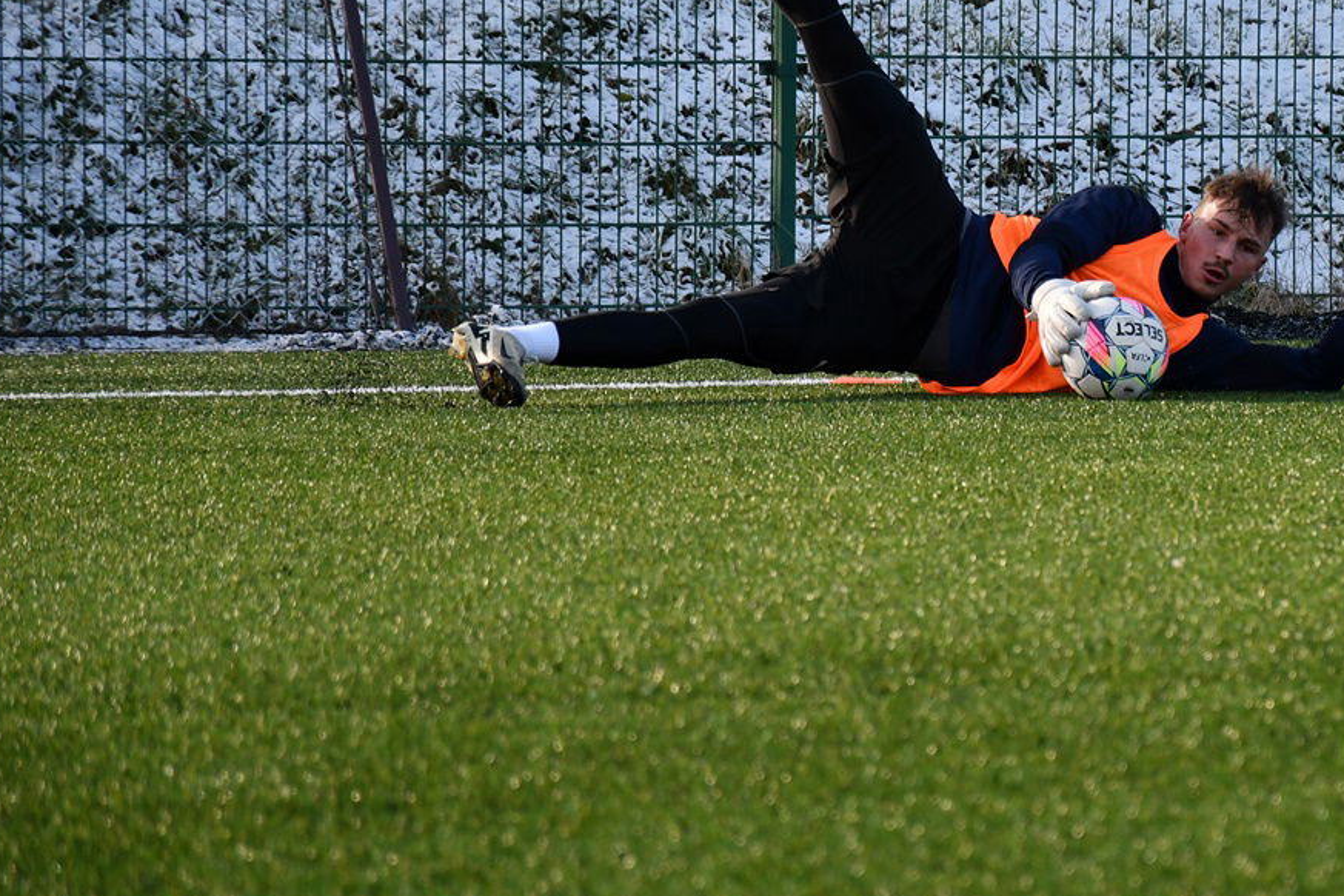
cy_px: 297
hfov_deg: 5.7
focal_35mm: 361
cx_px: 1036
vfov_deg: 3.8
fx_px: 13476
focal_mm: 140
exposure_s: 1/1000
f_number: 5.6
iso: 560
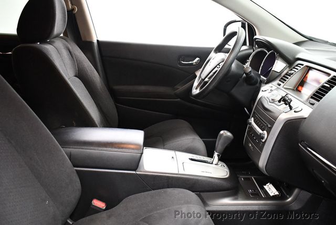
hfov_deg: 53.1
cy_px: 112
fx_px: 336
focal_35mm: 36
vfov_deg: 36.9
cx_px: 168
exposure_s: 1/80
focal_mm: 18
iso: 3200
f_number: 3.5
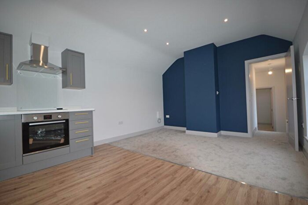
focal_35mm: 15
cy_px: 102
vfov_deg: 77.3
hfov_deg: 100.4
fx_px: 128
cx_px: 154
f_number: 4
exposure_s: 1/60
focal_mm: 10
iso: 400
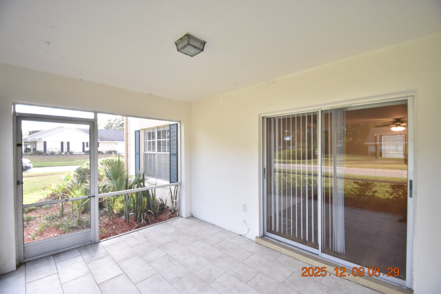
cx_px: 220
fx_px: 184
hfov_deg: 100.4
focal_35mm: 15
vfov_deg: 77.3
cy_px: 147
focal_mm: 10
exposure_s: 1/250
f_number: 3.5
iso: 800
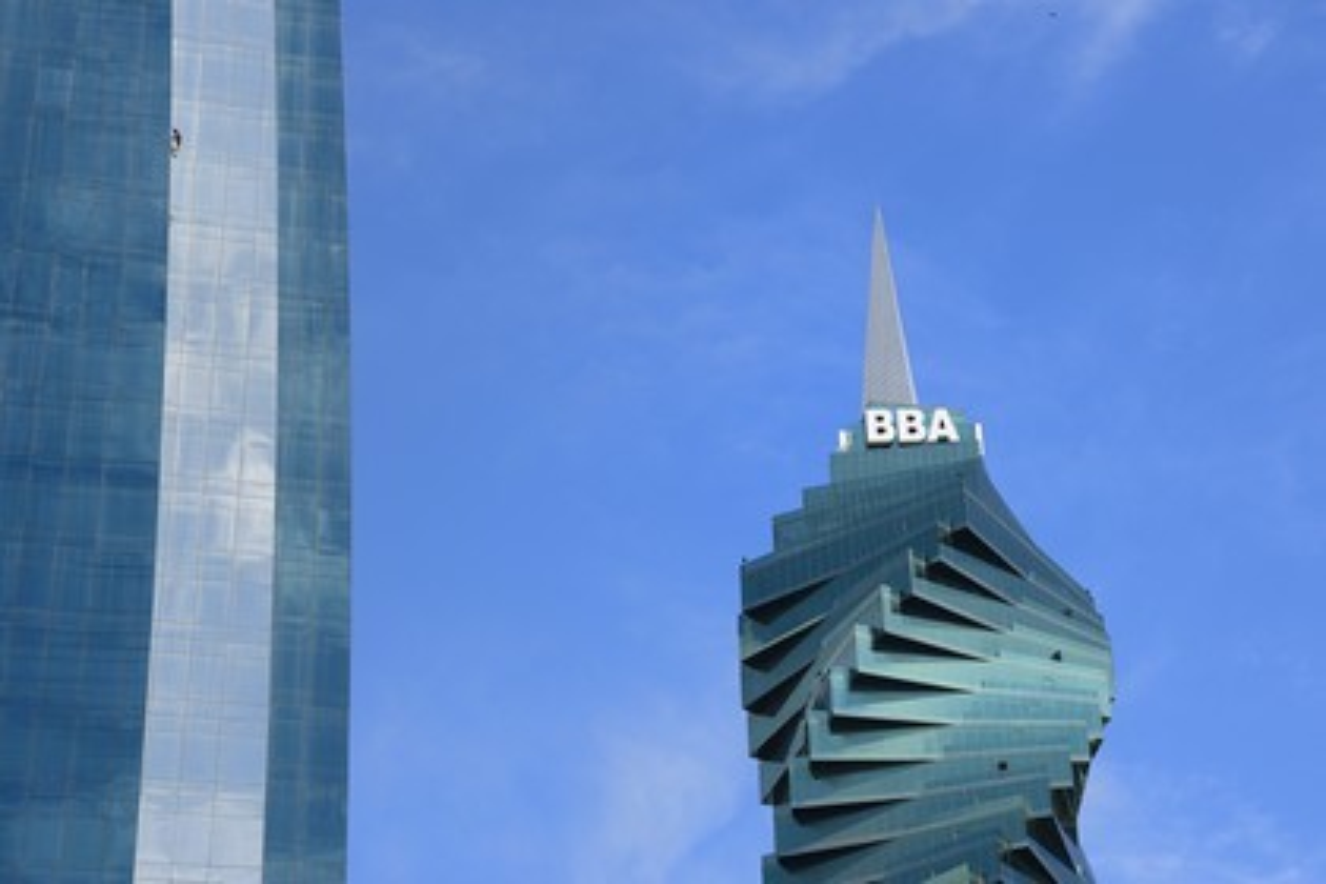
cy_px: 442
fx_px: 3315
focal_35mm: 90
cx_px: 663
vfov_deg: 15.2
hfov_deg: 22.6
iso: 200
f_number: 11
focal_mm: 90
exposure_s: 1/320
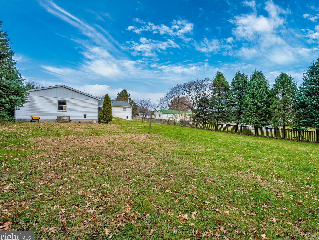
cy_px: 117
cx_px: 182
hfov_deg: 93.9
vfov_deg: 78.1
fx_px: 147
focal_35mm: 16
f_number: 8
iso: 64
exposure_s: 1/40
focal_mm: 14
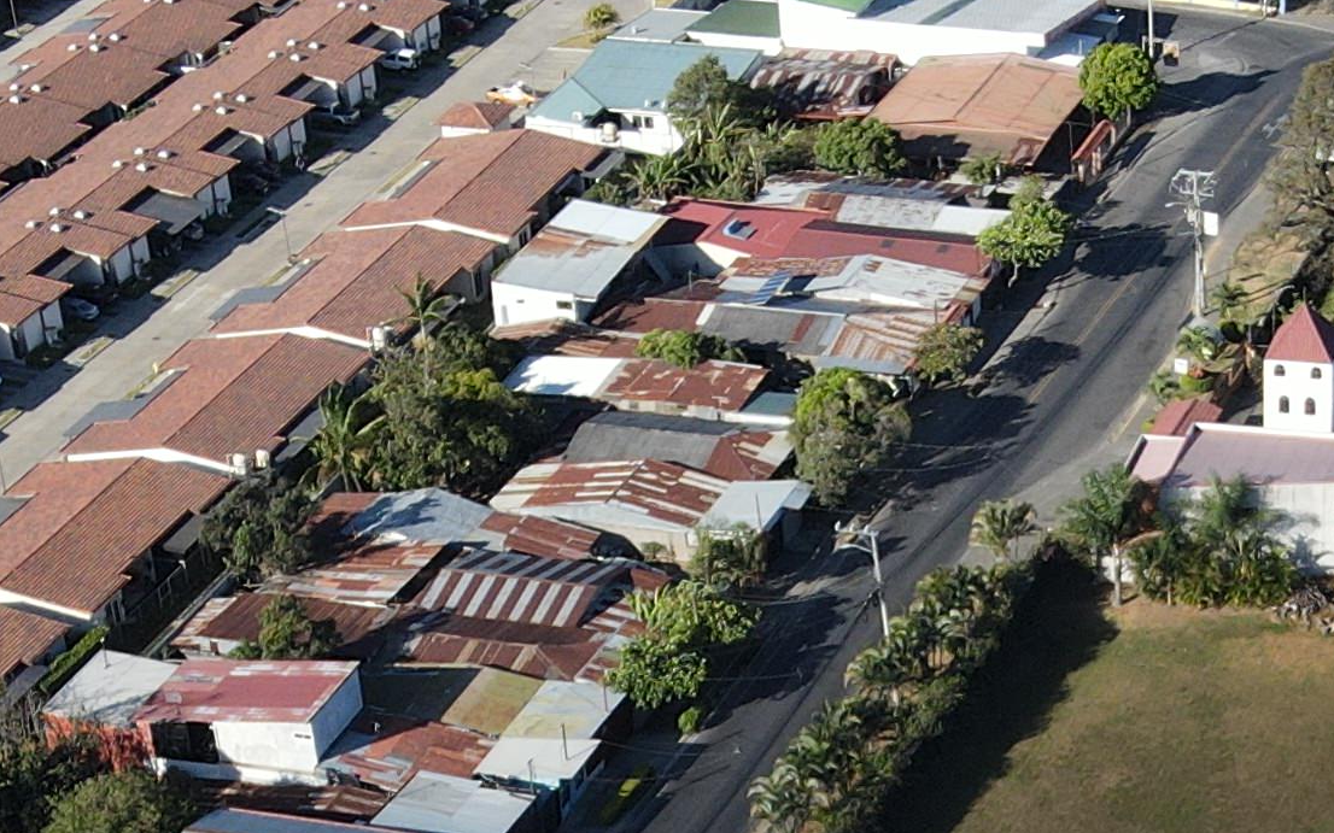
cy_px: 1124
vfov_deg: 13.6
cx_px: 905
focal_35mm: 92
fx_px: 3344
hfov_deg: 22.5
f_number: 2.8
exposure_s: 1/1000
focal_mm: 4.5
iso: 200
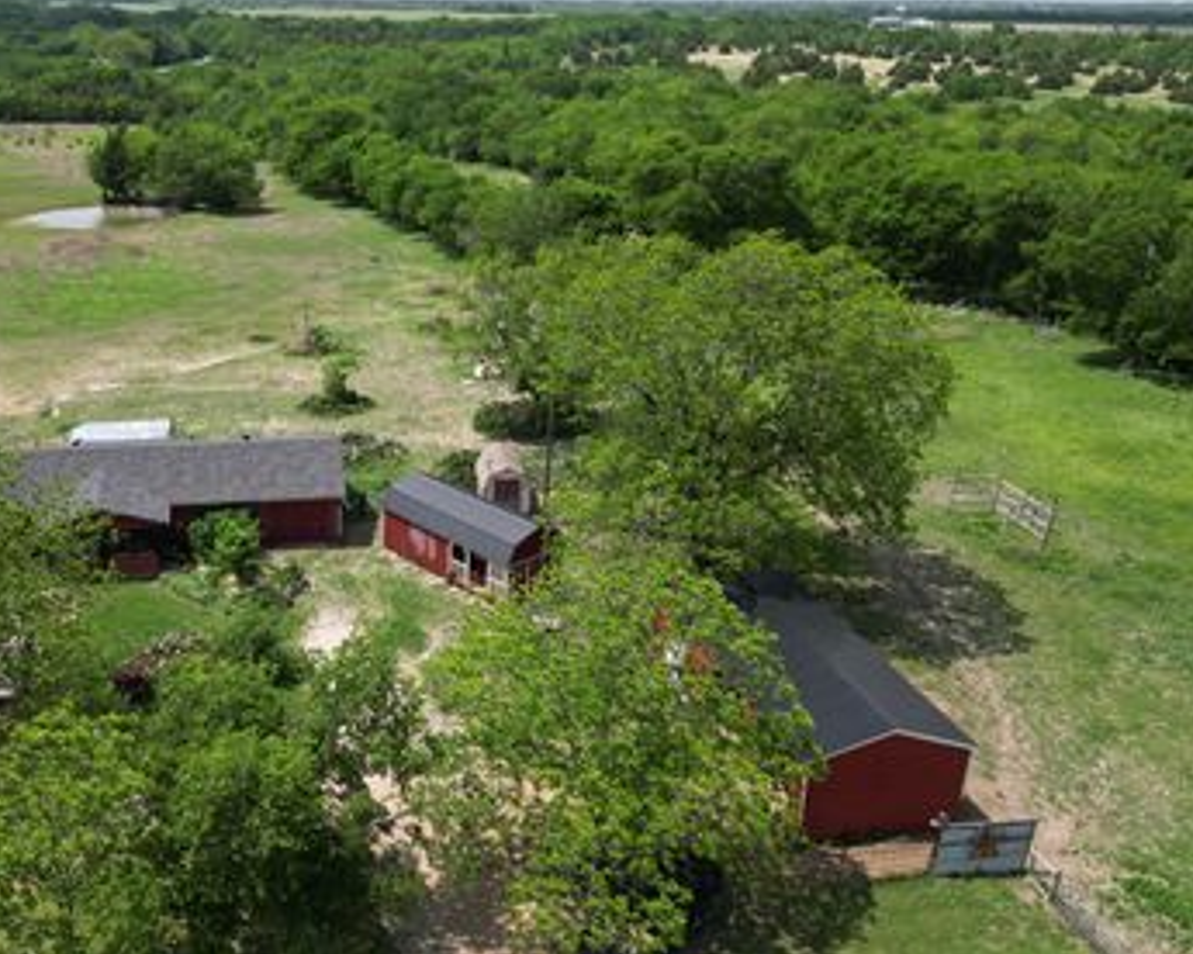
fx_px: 1200
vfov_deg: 43.3
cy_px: 503
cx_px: 405
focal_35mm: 34
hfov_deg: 51.9
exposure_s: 1/3000
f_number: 1.7
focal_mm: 6.72
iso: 120
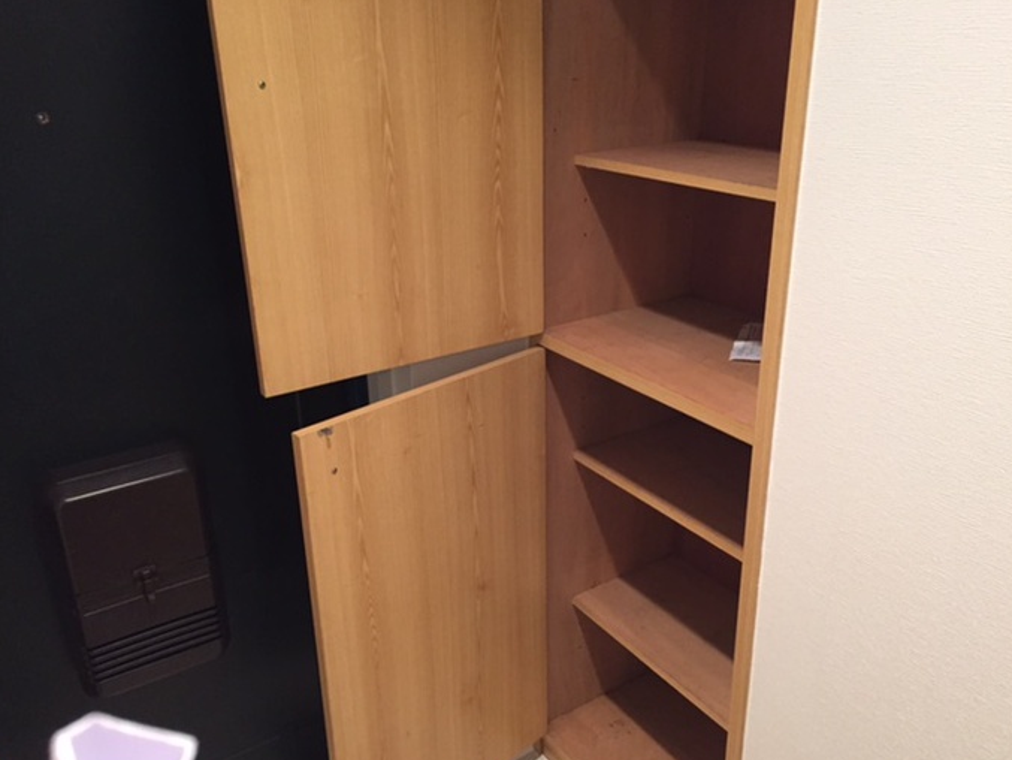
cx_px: 511
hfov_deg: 60.0
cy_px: 384
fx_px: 877
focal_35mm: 30
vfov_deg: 46.8
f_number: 2.2
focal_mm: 4.15
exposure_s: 1/30
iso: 250
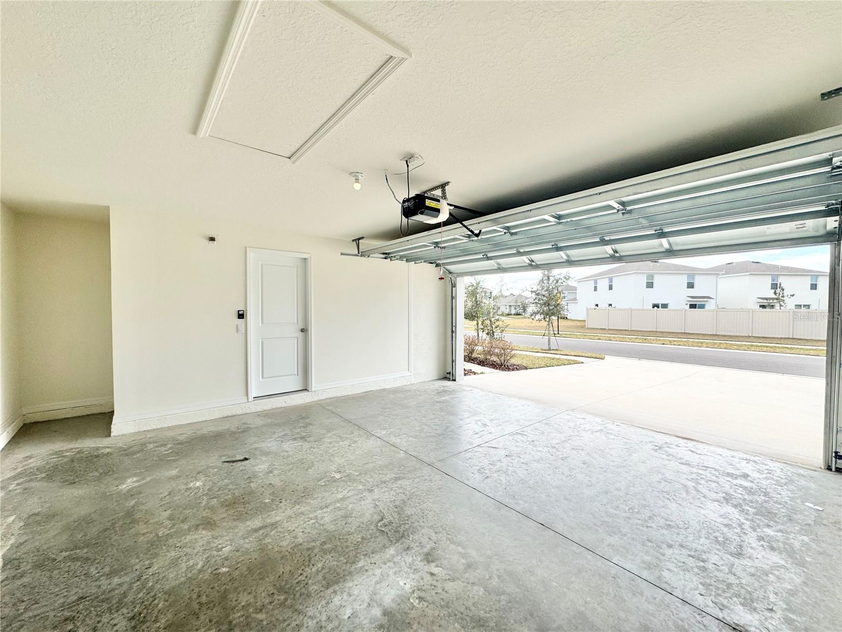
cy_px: 316
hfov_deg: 102.1
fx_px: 341
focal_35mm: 14
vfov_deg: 85.7
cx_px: 421
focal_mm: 2.22
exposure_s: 1/980
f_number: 2.2
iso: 50
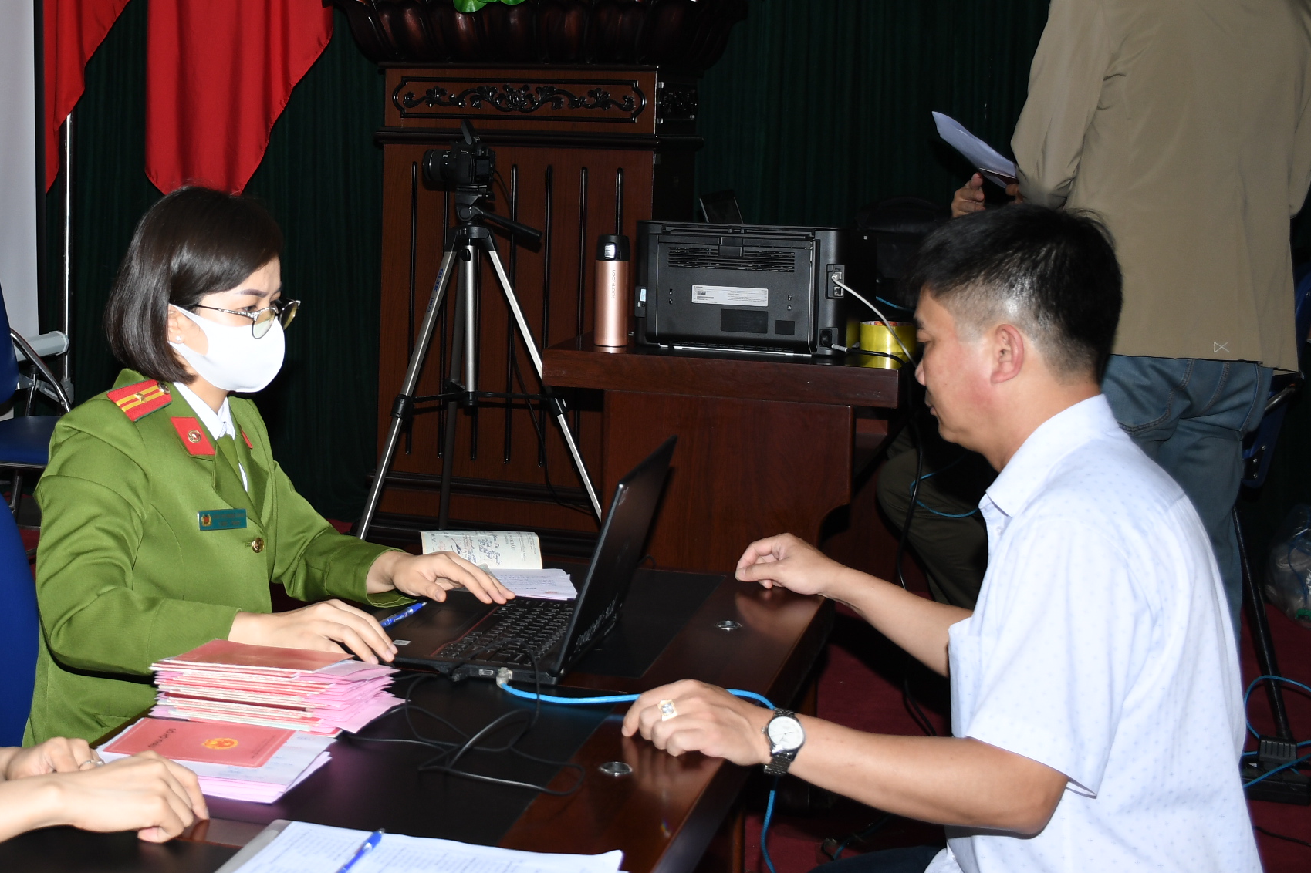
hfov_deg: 33.1
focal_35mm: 59
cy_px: 216
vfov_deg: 22.8
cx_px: 282
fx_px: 2148
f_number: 3.8
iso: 250
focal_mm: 24
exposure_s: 1/200
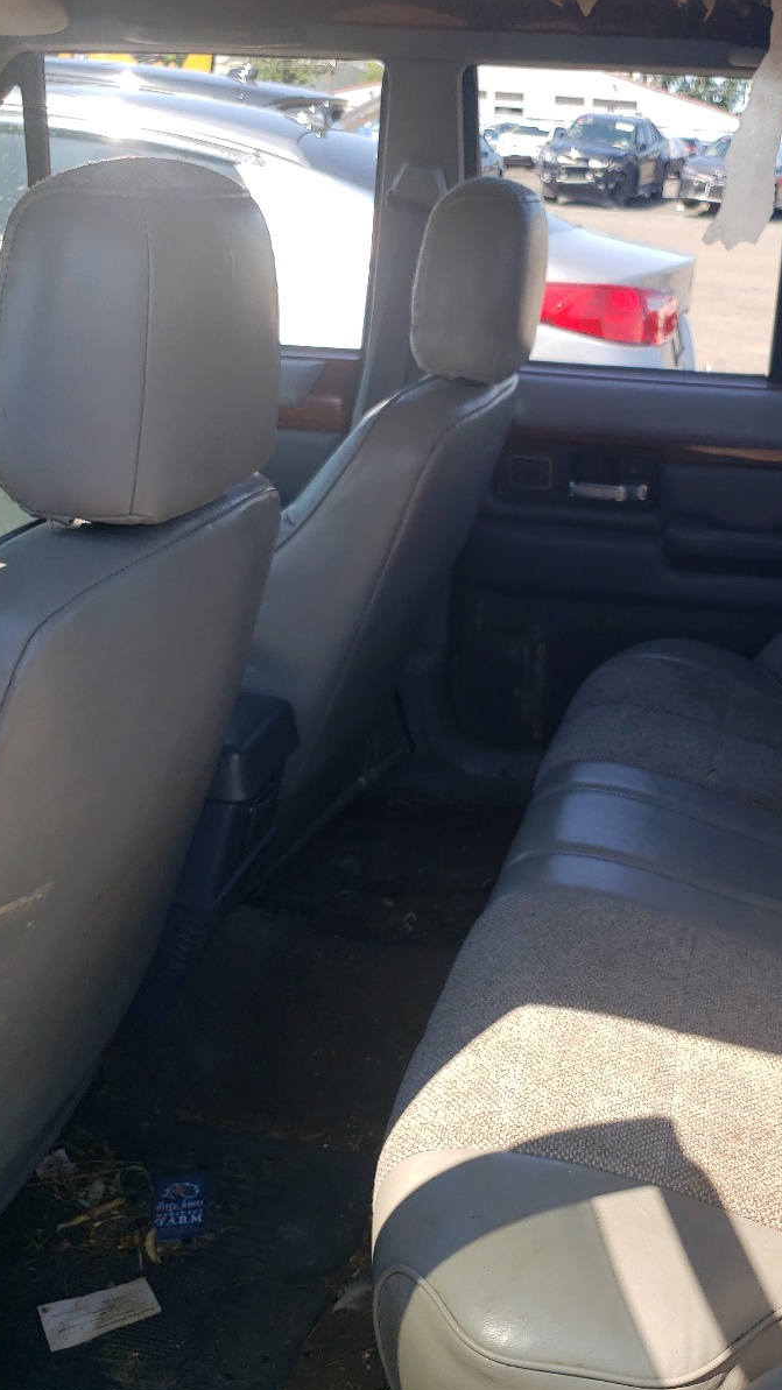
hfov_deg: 29.9
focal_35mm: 38
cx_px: 698
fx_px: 1401
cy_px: 697
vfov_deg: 52.8
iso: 50
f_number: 1.5
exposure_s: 1/769
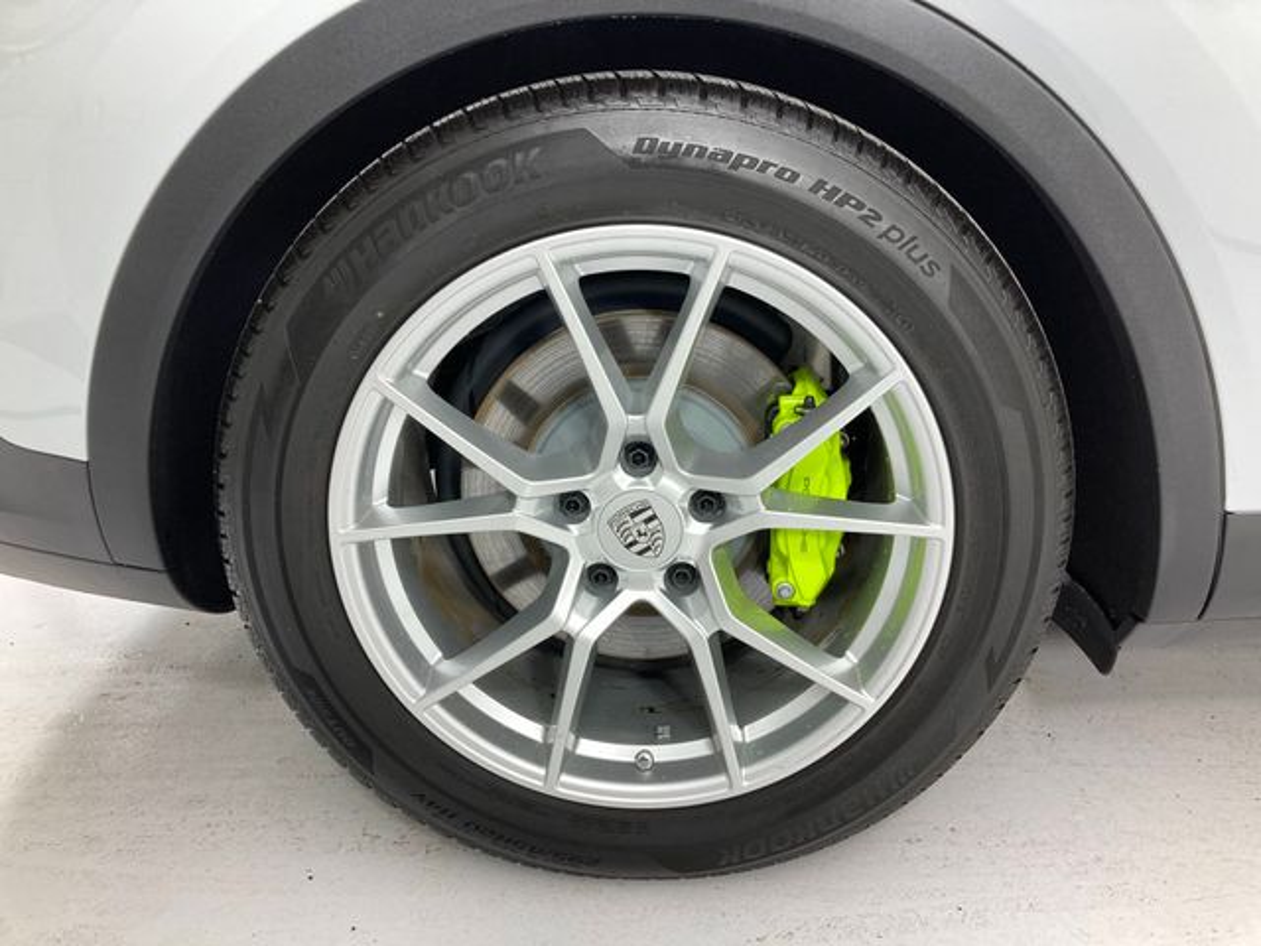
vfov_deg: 49.7
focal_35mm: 28
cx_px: 630
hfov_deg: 63.4
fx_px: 1020
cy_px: 473
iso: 32
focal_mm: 3.99
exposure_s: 1/120
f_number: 1.8
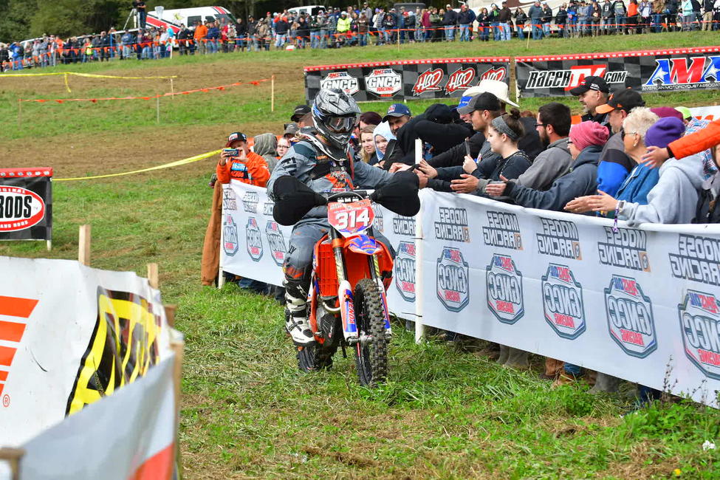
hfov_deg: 19.5
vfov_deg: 13.0
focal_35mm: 105
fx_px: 2100
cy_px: 240
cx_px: 360
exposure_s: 1/1250
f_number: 6.3
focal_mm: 70
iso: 400
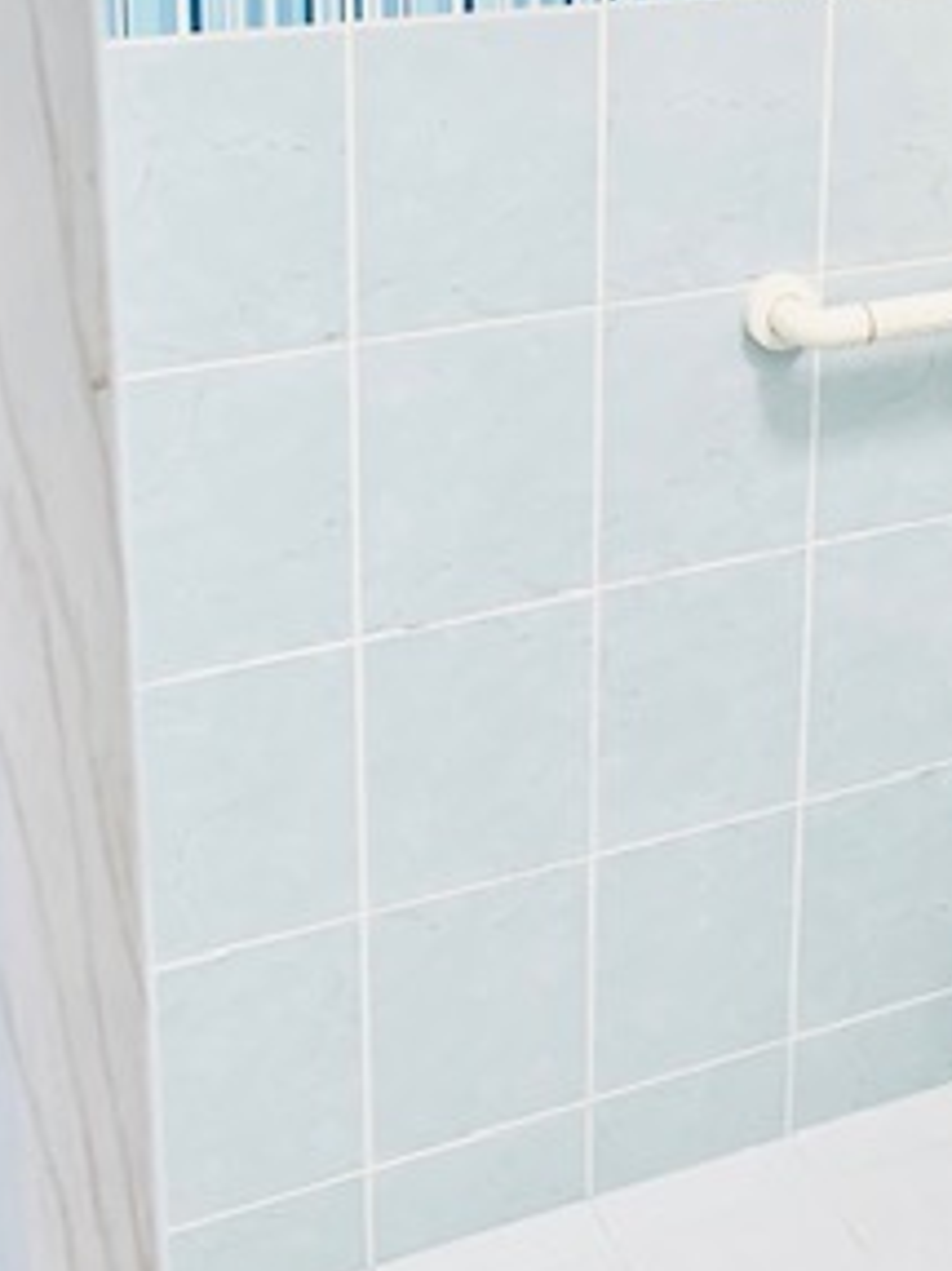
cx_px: 735
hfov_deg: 24.9
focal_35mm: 58
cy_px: 49
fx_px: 2128
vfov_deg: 31.2
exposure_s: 1/76
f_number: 1.8
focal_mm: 4.25
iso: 100
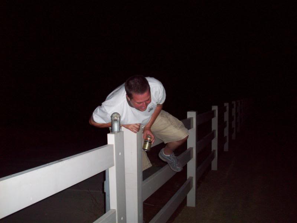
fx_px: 317
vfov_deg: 38.7
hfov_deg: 50.1
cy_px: 112
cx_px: 148
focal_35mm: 37
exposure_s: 1/45
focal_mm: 6.2
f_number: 2.8
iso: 160
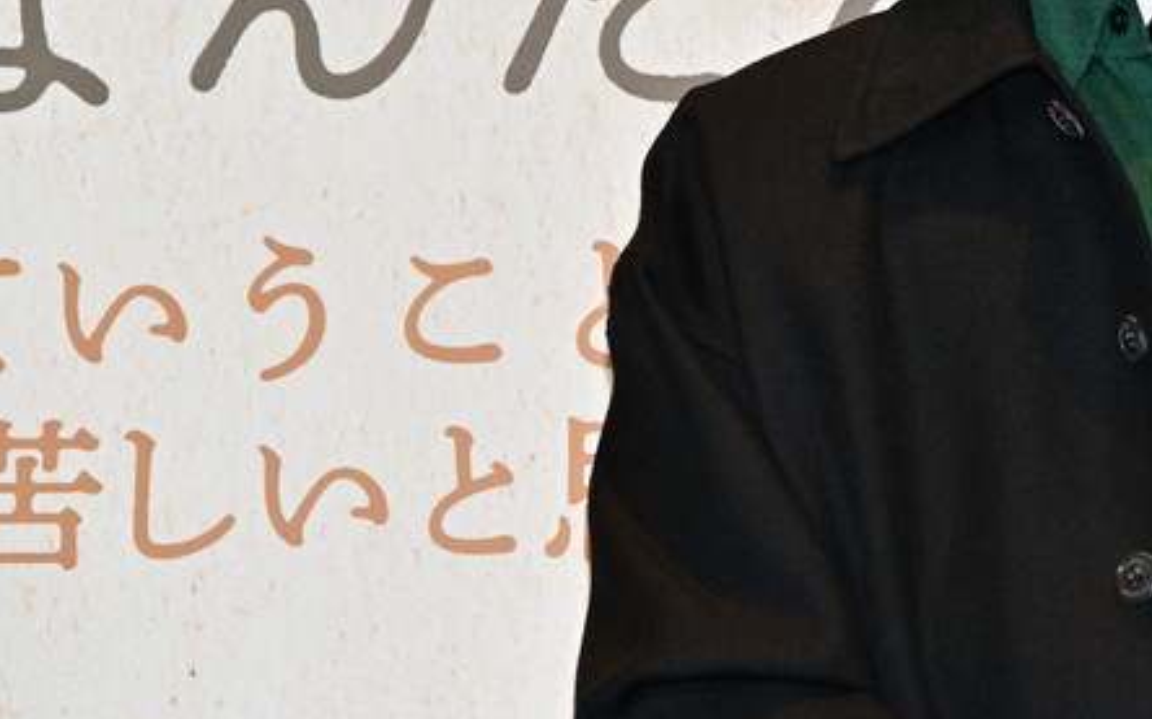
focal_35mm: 310
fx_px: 9728
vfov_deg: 4.2
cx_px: 1209
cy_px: 113
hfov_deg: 6.7
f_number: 6.3
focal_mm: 135
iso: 3200
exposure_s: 1/200
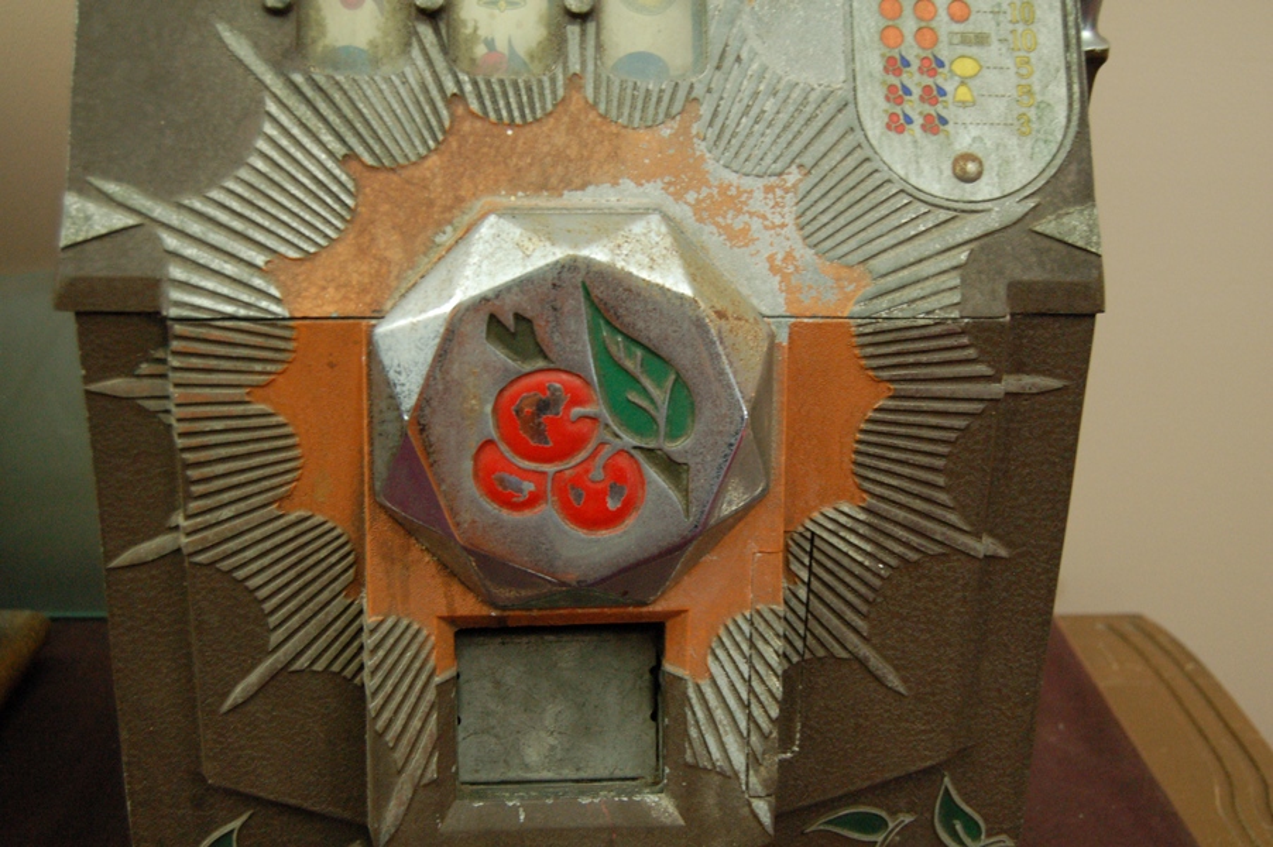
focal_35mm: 45
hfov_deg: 43.6
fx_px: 1590
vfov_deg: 29.8
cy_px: 424
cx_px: 636
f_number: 4.2
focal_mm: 30
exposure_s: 1/13
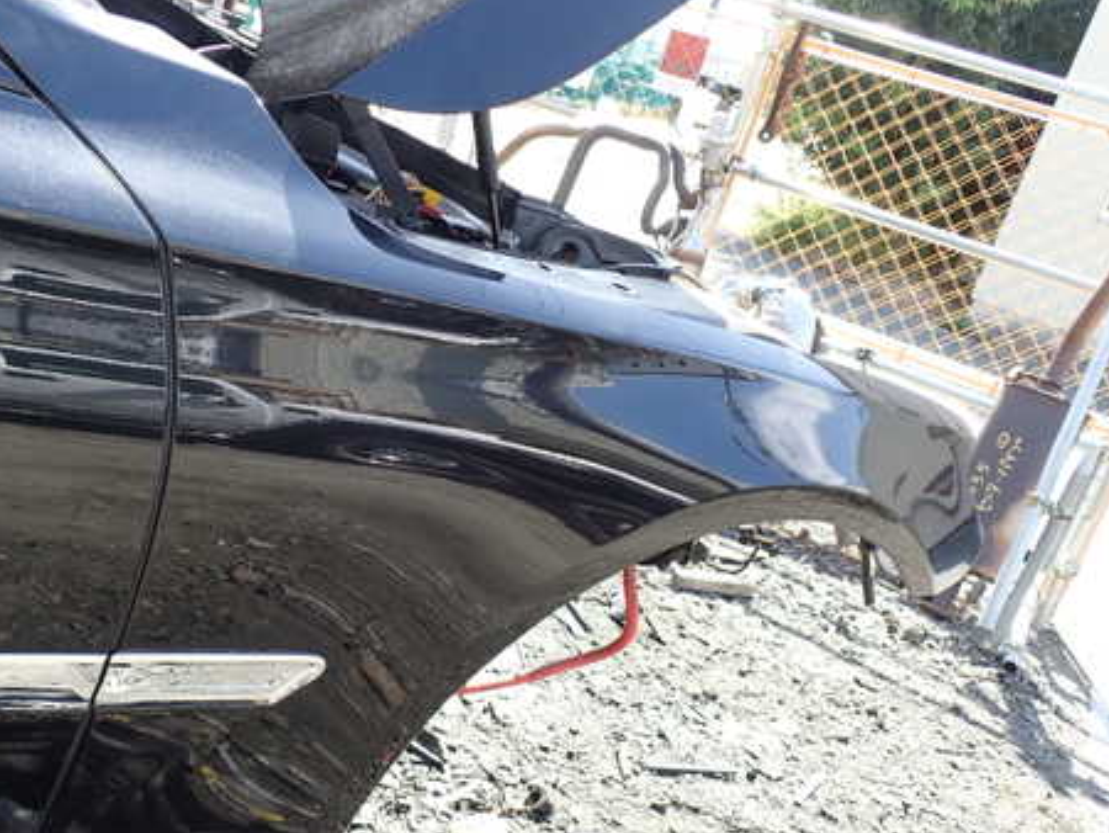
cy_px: 449
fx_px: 1282
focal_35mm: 40
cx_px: 436
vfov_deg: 36.0
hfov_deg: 46.5
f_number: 3.2
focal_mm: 5.4
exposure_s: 1/160
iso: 100
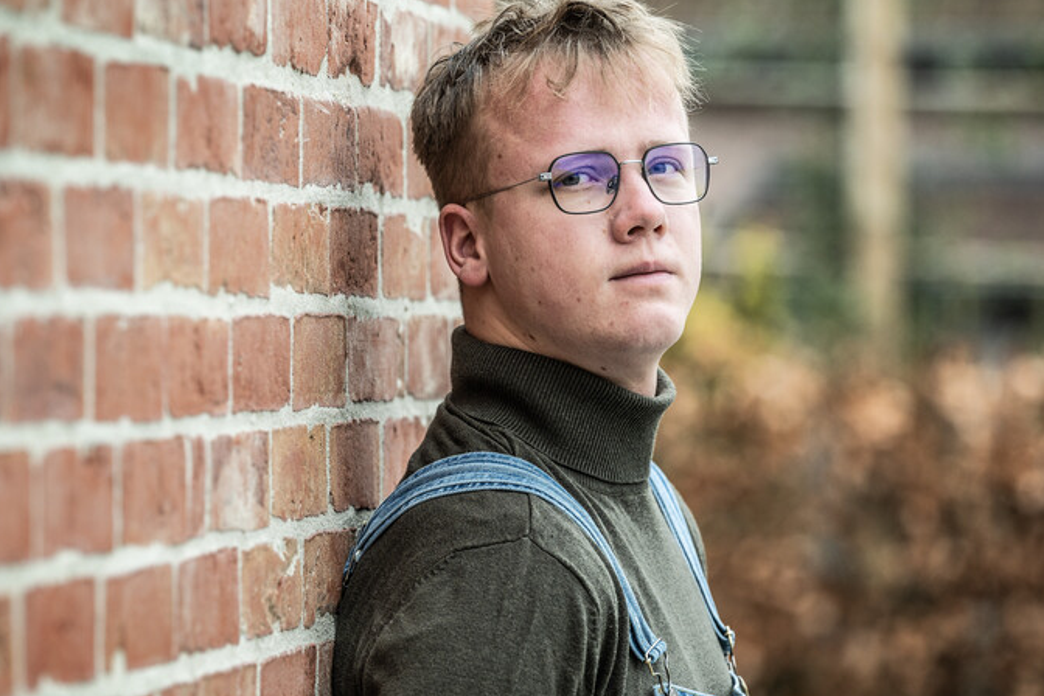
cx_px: 429
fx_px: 6901
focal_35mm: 238
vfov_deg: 5.8
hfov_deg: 8.6
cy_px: 381
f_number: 4.5
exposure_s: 1/200
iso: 640
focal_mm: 200
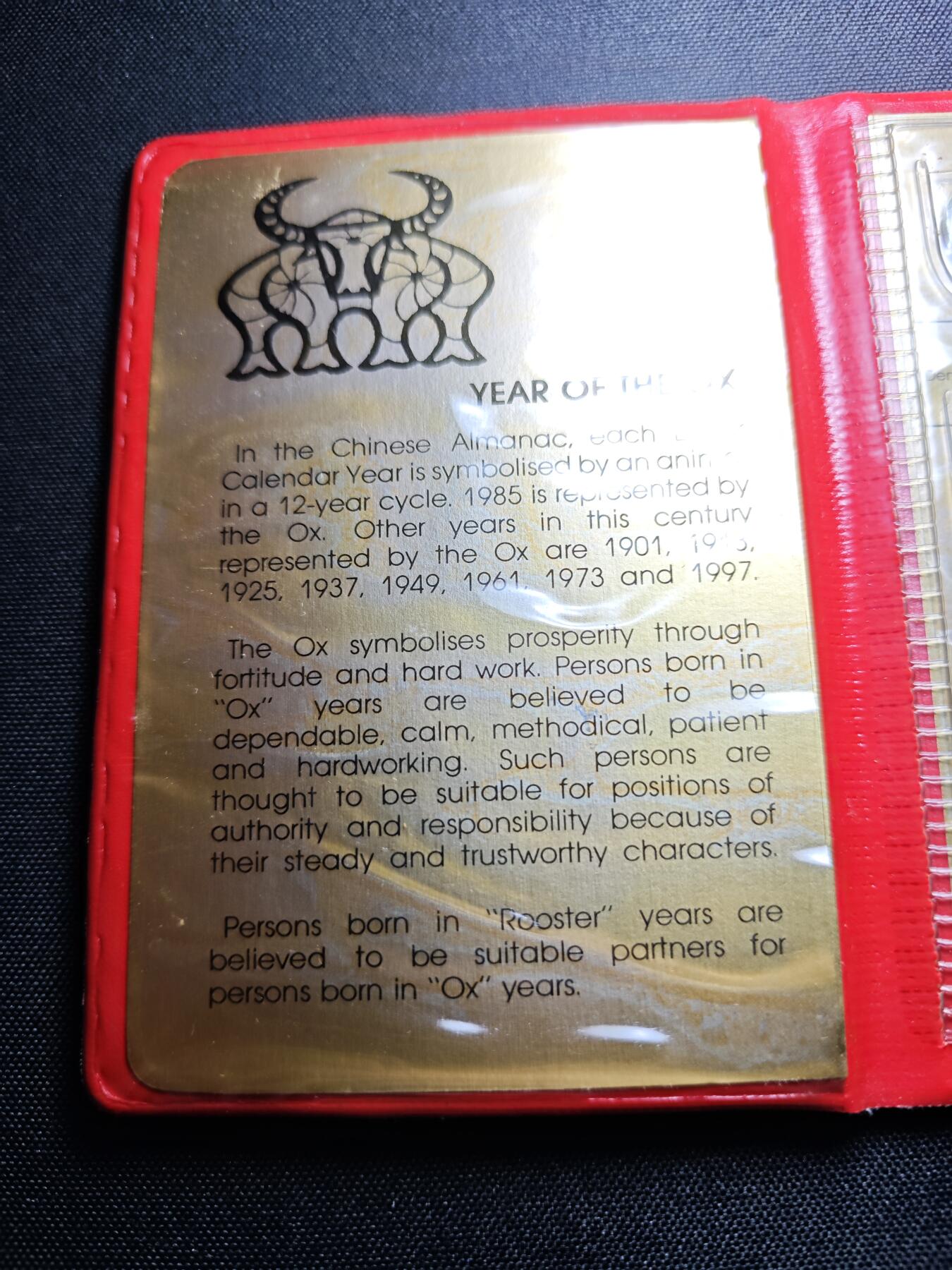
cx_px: 476
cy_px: 635
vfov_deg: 71.6
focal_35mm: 24
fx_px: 880
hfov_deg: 56.8
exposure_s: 1/100
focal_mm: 5.84
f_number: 1.6
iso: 50
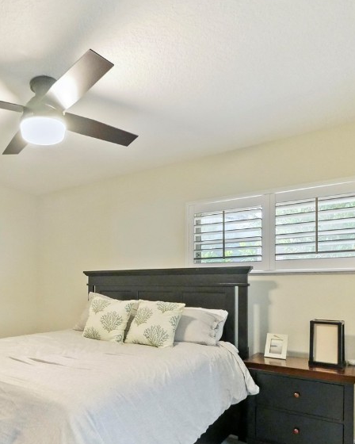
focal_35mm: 25
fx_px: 328
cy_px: 283
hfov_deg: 53.3
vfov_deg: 66.8
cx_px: 74
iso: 3200
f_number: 4
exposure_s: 1/25
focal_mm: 7
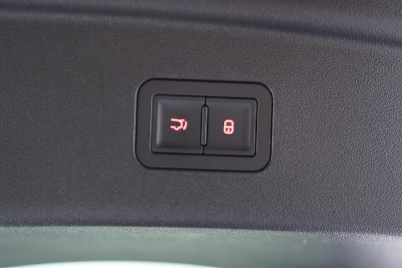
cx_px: 201
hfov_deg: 53.1
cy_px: 134
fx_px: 402
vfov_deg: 36.9
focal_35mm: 36
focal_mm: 24
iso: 640
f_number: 2.8
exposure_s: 1/40
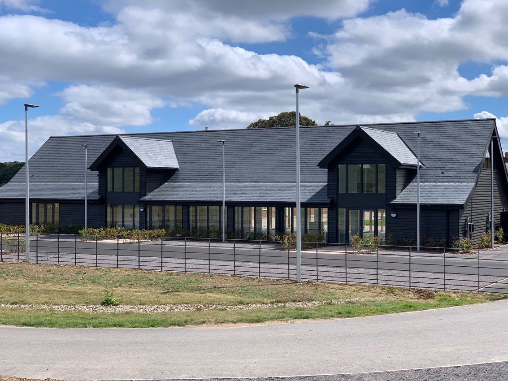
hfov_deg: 36.8
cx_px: 254
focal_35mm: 52
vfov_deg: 28.0
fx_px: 763
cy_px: 190
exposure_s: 1/1776
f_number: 2.4
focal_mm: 6
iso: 16
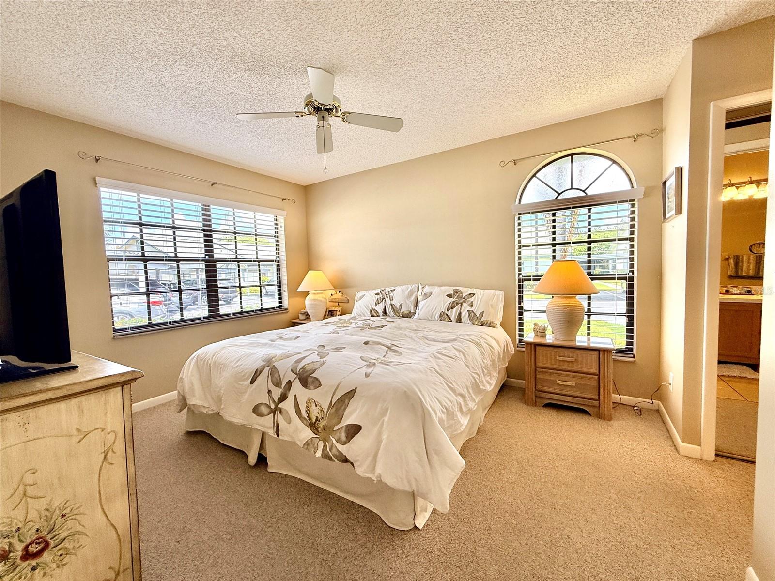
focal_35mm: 14
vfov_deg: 85.7
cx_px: 388
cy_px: 290
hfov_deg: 102.1
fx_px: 313
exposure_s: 1/171
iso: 64
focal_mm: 2.22
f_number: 2.2
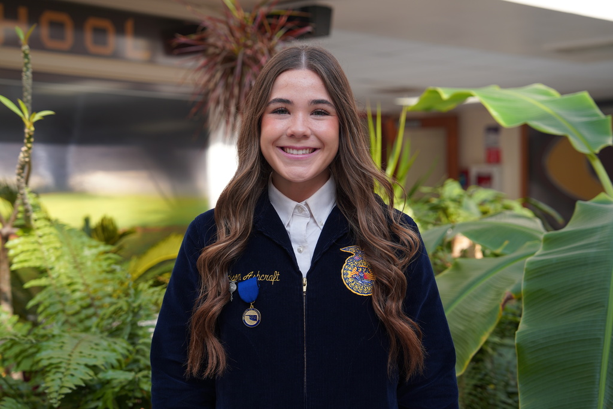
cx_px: 306
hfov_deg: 31.4
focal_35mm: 64
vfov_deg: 21.2
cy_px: 204
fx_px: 1090
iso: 160
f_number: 4
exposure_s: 1/160
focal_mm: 64
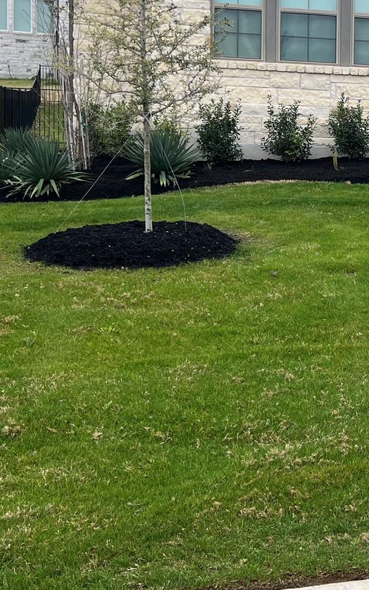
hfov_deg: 19.8
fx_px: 949
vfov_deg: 34.2
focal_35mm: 59
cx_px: 510
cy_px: 196
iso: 50
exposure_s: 1/572
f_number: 1.5
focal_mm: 5.7
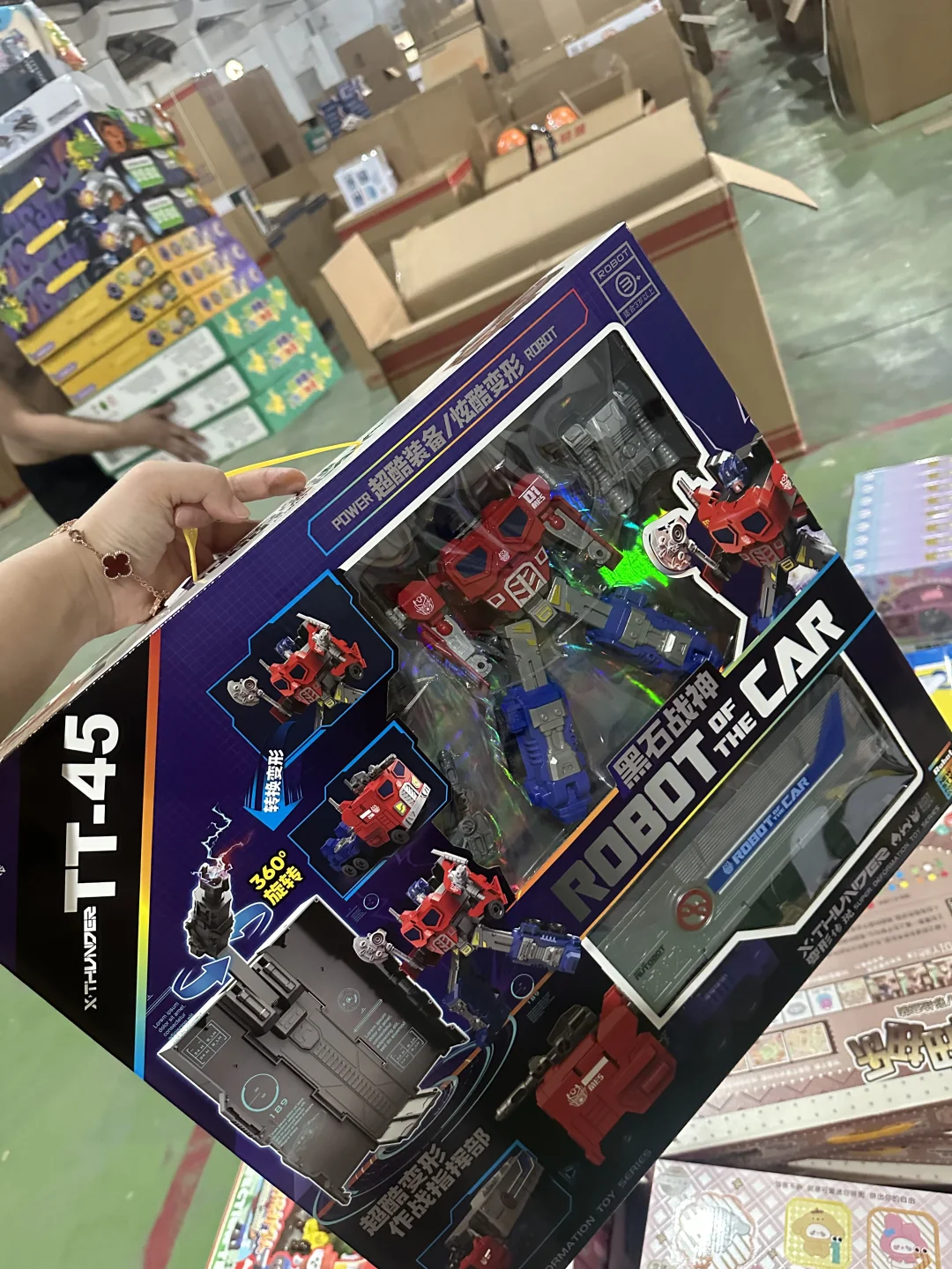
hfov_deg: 56.8
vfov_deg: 71.6
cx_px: 476
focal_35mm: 24
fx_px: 880
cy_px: 634
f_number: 1.78
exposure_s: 1/50
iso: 800
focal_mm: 6.86
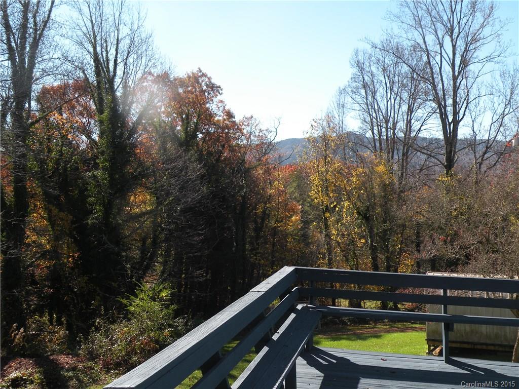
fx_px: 630
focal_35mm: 42
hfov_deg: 44.8
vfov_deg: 34.3
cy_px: 194
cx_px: 260
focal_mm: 7.4
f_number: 3.2
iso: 64
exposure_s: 1/448
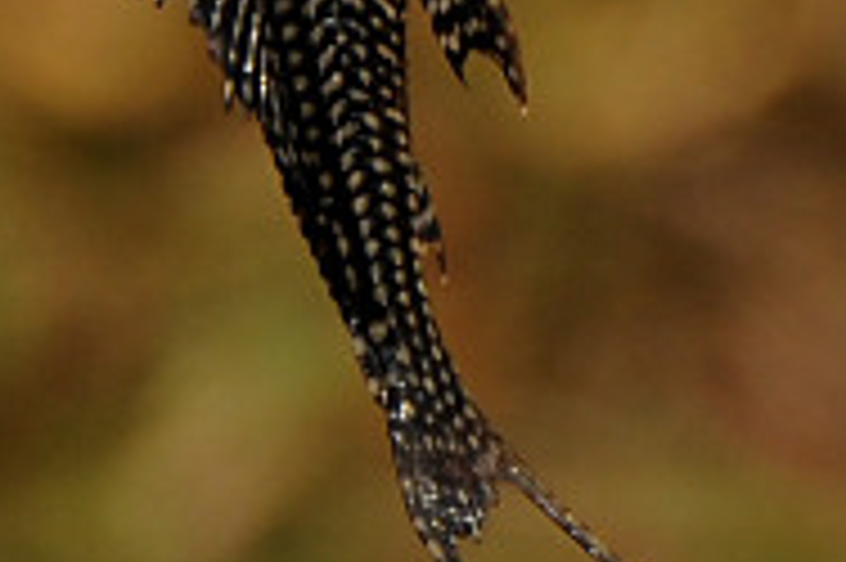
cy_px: -202
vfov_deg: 0.7
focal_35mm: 1920
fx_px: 45080
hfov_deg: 1.1
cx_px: 63
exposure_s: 1/1000
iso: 200
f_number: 5
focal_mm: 400
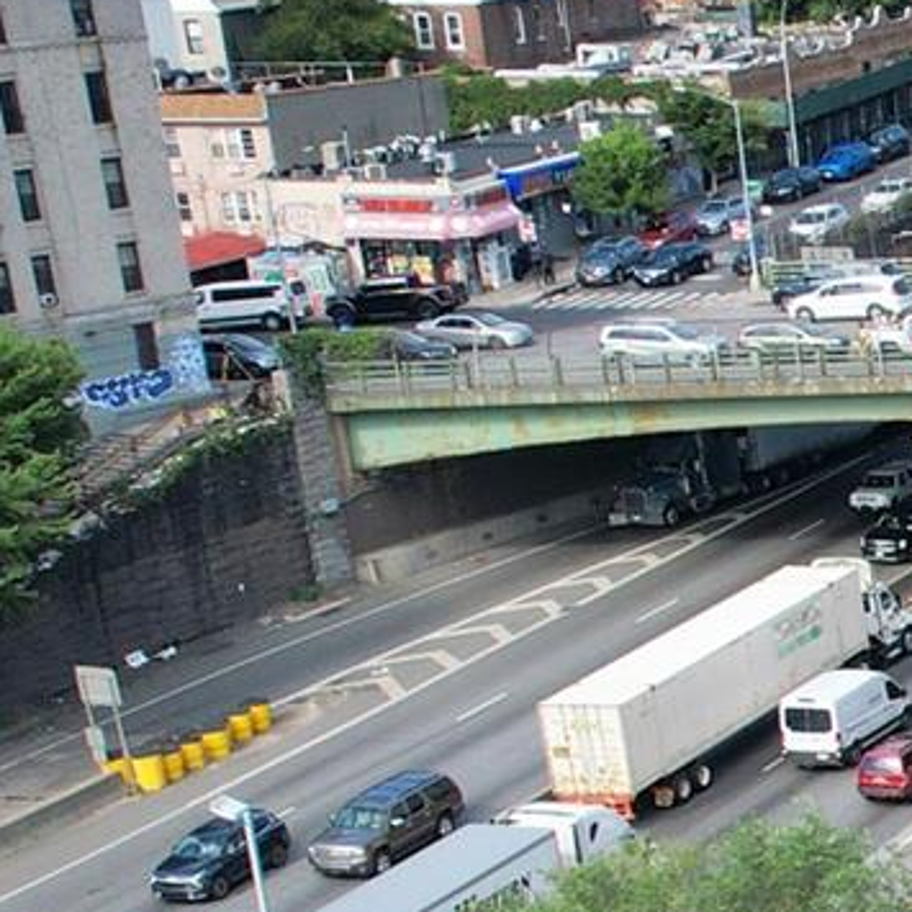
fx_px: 3219
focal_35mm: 108
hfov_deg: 13.0
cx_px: 2053
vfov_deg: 15.8
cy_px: 936
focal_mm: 8.38
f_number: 2.8
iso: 140
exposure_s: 1/1250
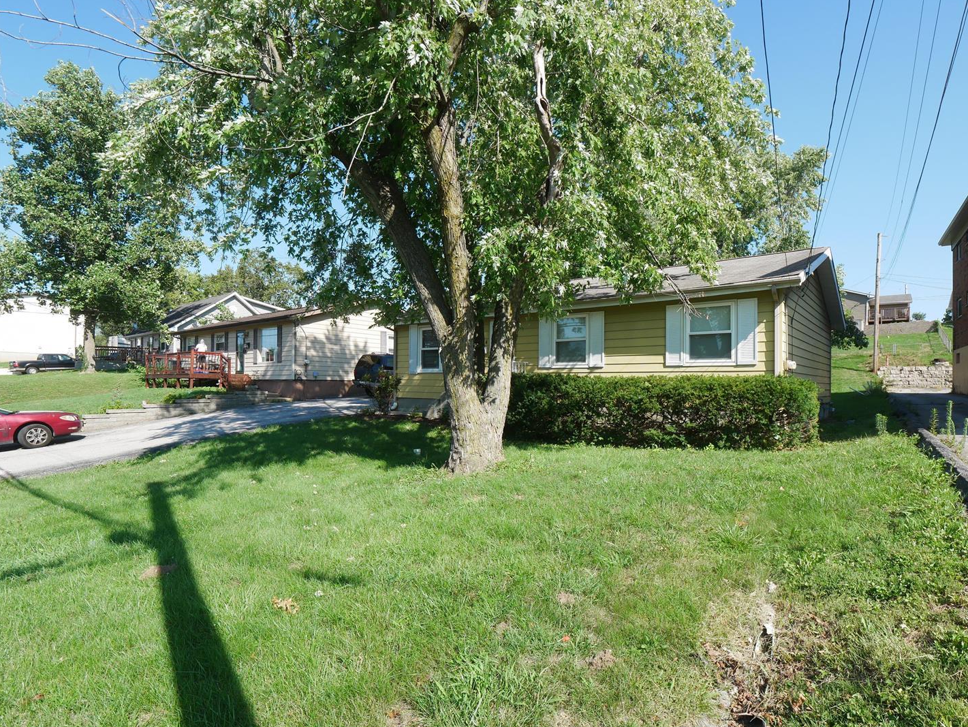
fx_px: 504
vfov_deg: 71.6
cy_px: 383
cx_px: 542
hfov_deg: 87.3
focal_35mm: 18
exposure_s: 1/400
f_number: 5
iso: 200
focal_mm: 8
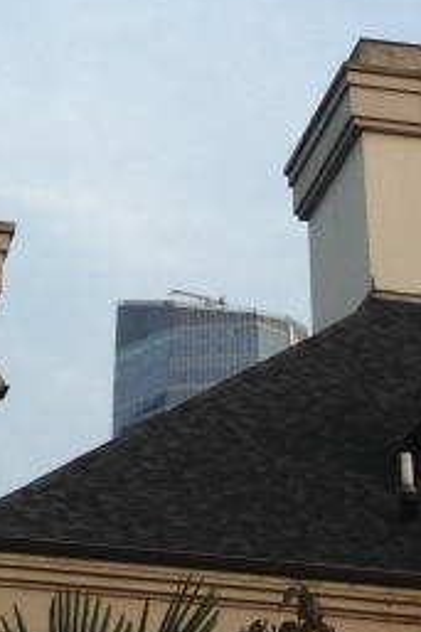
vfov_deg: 13.7
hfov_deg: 10.0
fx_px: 2406
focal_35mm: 137
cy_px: -430
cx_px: 108
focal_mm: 4.12
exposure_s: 1/536
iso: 50
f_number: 2.4
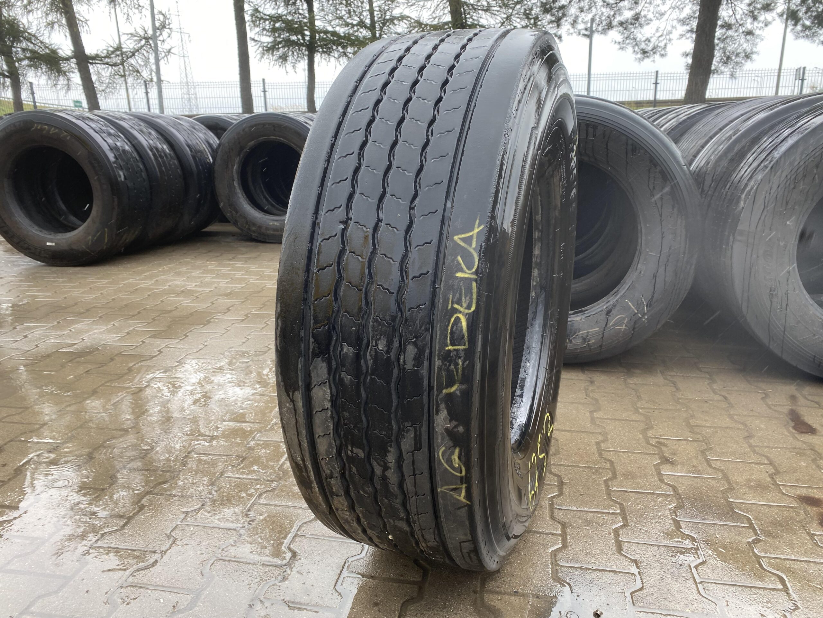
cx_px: 412
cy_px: 309
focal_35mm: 26
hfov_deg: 67.3
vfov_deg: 53.1
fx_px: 618
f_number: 1.8
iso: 32
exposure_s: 1/150
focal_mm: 4.25
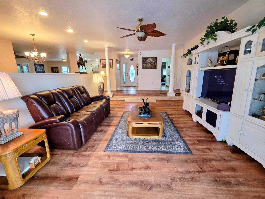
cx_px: 132
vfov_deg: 89.9
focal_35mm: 13
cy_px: 100
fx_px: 100
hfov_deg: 106.2
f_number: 2.2
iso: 160
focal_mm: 2.2
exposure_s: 1/60
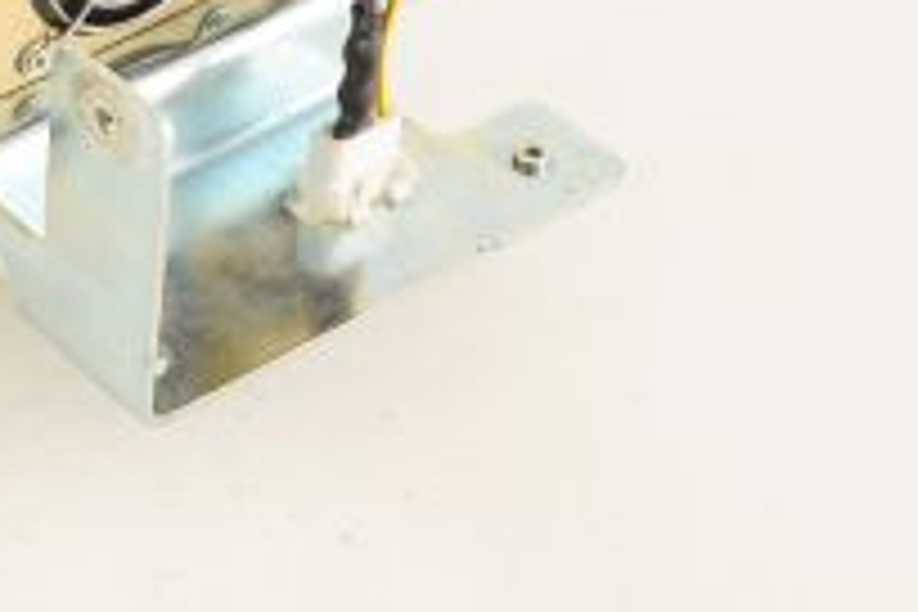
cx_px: -297
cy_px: -245
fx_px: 3748
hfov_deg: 13.4
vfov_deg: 9.1
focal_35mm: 147
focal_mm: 50
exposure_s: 1/160
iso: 1600
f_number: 13
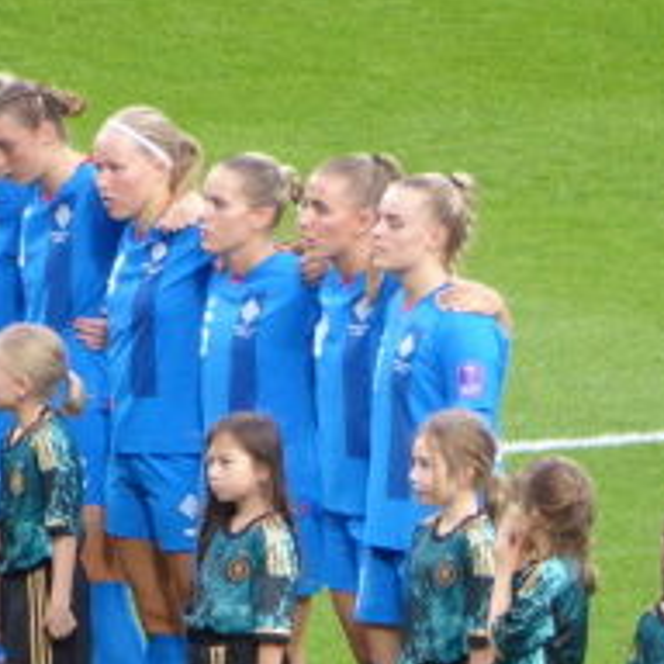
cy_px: 398
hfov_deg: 1.2
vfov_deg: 1.2
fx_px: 32314
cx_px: -55
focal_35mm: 1489
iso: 640
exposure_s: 1/125
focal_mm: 129
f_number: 6.4
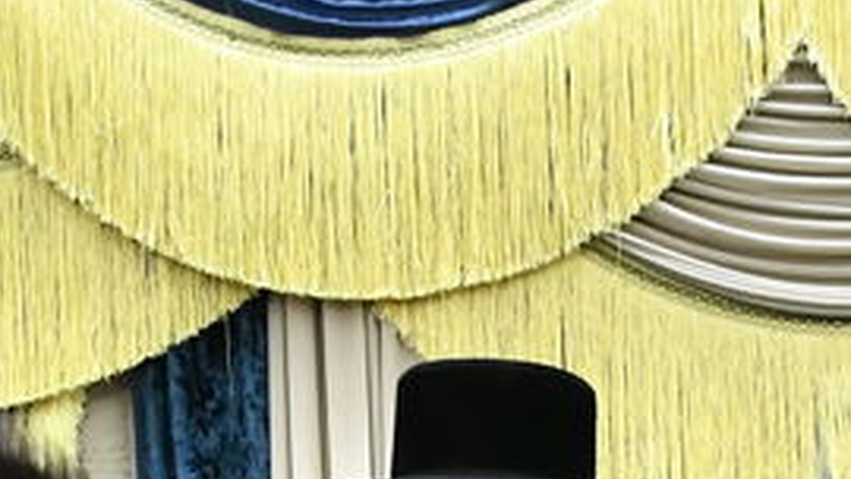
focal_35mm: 152
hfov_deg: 13.5
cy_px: 1004
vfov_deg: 7.6
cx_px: 1191
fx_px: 3431
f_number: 5.6
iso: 3200
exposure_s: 1/160
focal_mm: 28
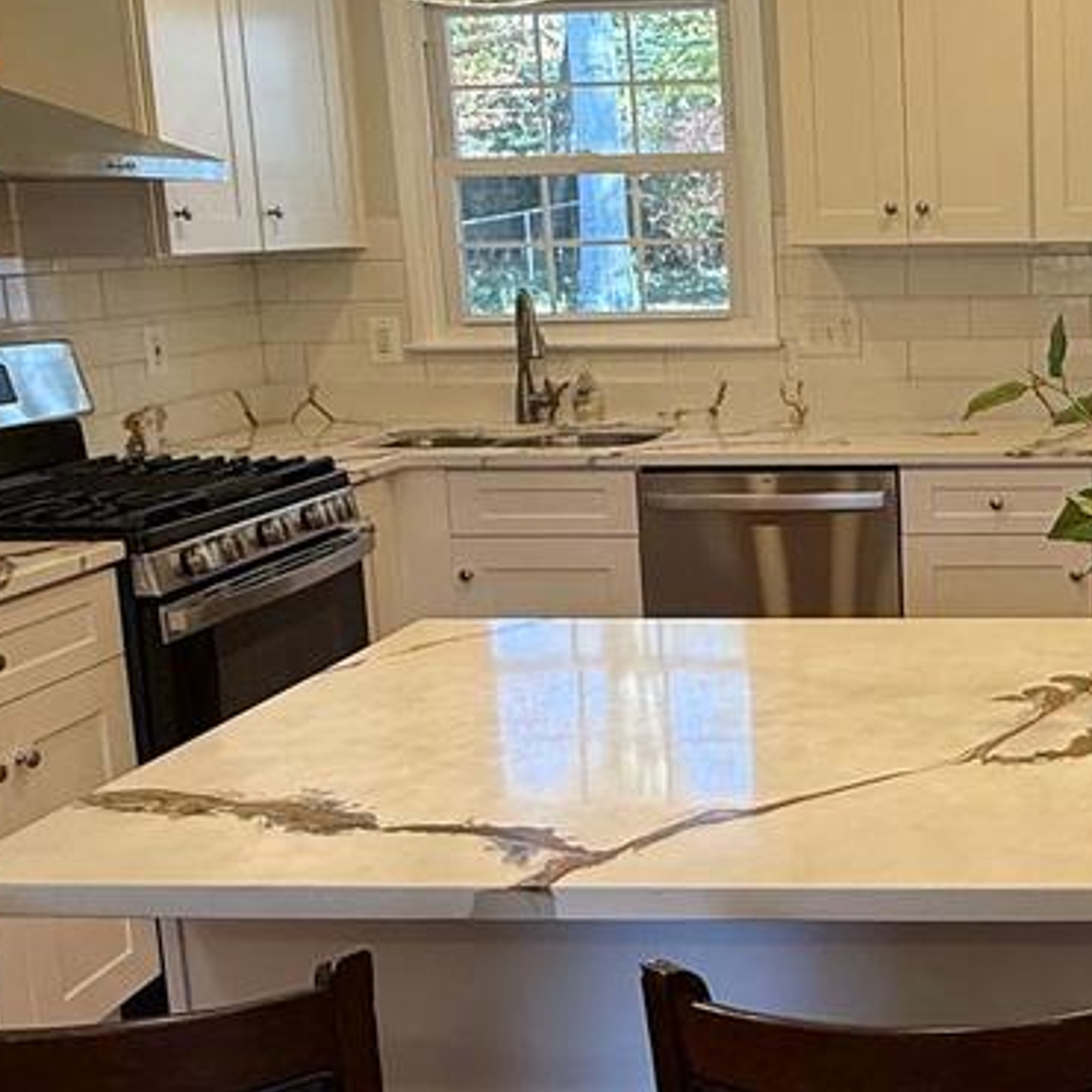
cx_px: 1133
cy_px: 518
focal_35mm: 48
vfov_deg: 35.3
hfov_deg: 32.1
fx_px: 1713
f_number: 2.2
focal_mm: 2.22
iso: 100
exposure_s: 1/120
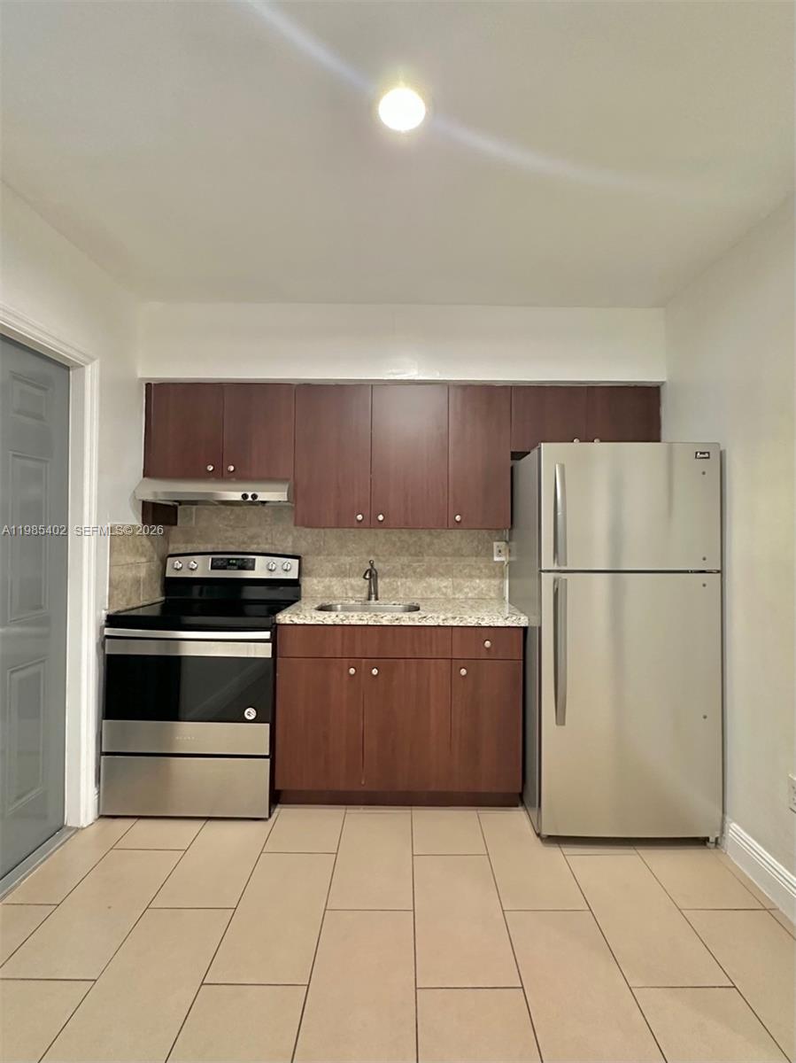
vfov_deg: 102.1
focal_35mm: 14
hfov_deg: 85.6
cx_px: 398
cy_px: 532
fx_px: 430
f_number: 2.2
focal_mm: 2.22
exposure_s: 1/60
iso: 500
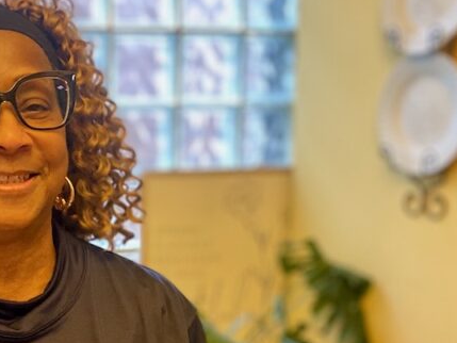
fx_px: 819
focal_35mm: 62
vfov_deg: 23.5
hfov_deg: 29.7
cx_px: 31
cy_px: 244
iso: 400
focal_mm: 4.25
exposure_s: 1/60
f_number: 1.8
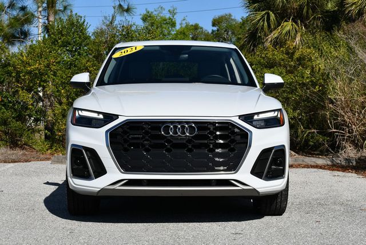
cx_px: 183
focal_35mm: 72
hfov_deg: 28.0
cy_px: 122
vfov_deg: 19.0
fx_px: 733
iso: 100
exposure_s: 1/320
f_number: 9
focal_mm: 36
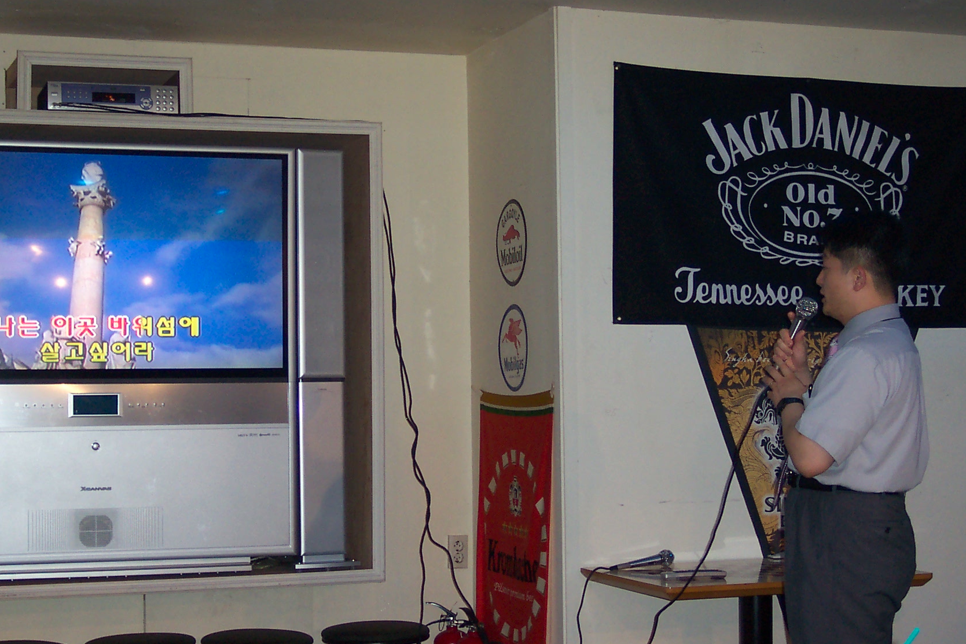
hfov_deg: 30.5
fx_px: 1771
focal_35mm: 66
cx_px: 447
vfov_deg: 20.6
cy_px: 336
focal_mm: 10.7
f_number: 3.4
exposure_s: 1/45
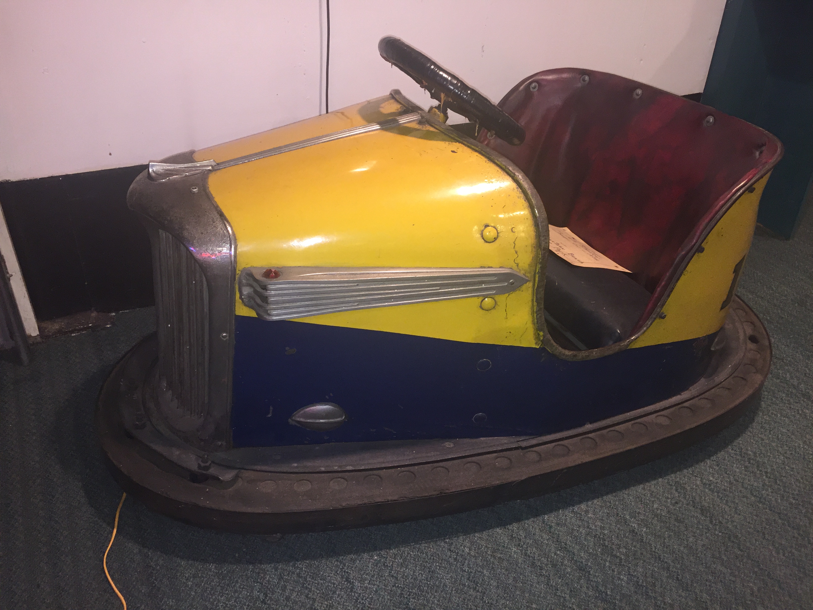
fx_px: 681
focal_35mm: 29
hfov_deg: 61.7
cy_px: 305
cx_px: 406
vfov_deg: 48.2
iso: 125
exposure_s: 1/30
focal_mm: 4.15
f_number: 2.2
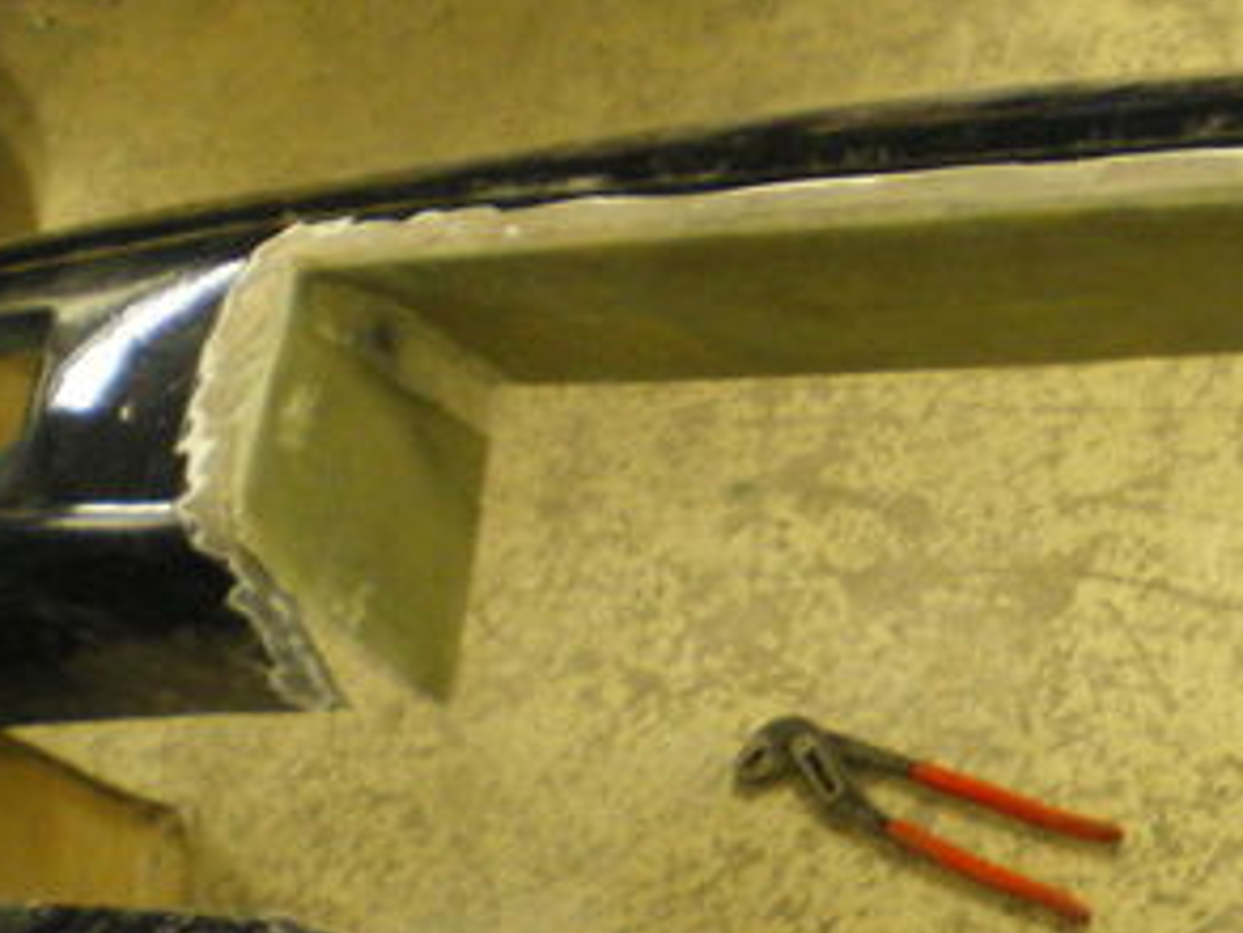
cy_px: 679
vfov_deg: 17.7
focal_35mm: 83
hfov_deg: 23.2
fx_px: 2982
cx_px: 976
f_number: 3.1
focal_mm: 6.3
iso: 400
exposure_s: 1/30
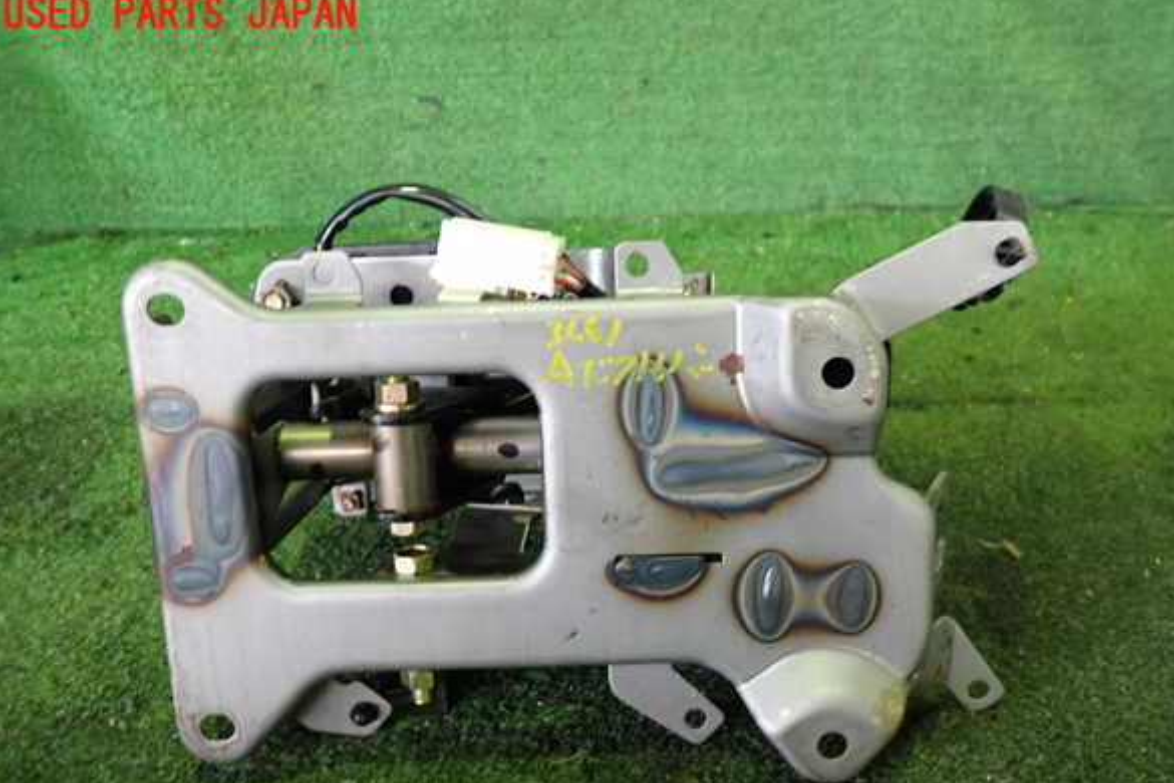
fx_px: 1043
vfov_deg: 41.0
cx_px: 594
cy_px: 442
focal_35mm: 32
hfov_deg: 58.7
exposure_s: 1/30
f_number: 2.3
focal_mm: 5.4
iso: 400
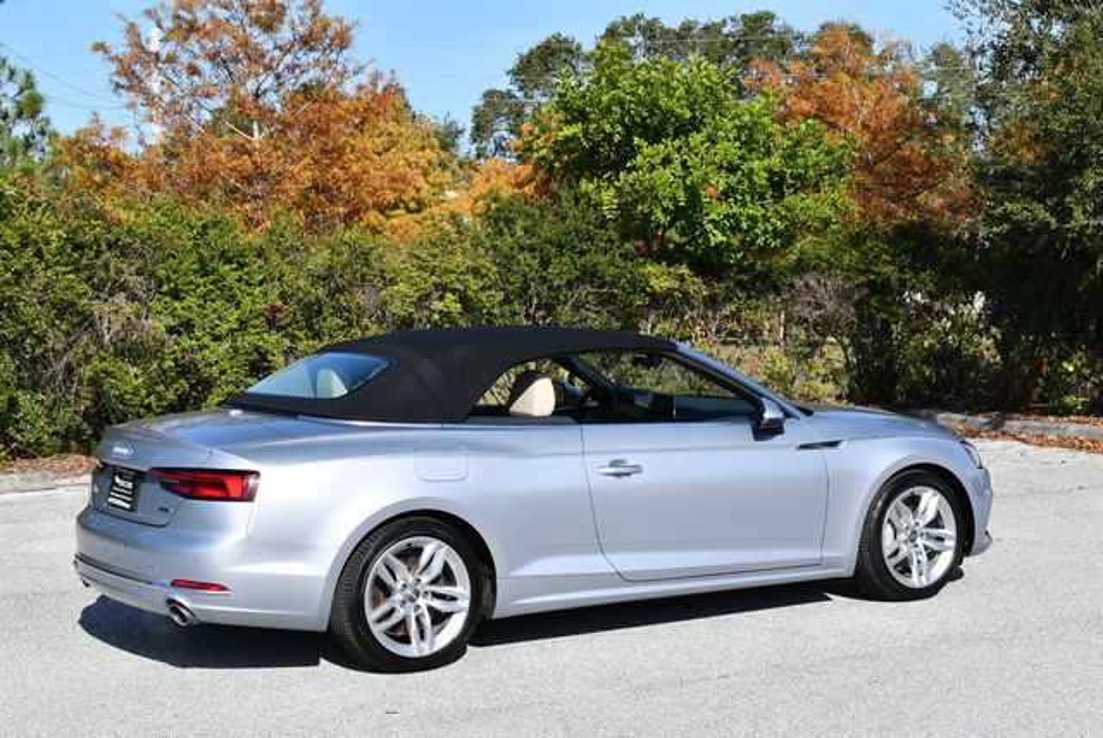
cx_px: 552
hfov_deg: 31.4
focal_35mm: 64
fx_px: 1963
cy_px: 369
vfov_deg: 21.3
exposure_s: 1/320
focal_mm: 32
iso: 100
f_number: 9
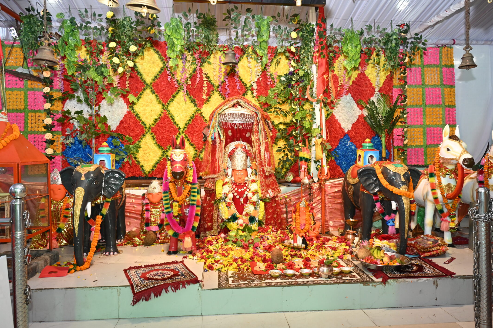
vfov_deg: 44.9
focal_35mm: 29
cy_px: 155
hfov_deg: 63.7
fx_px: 397
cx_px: 252
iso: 1250
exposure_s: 1/200
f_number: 5
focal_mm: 24
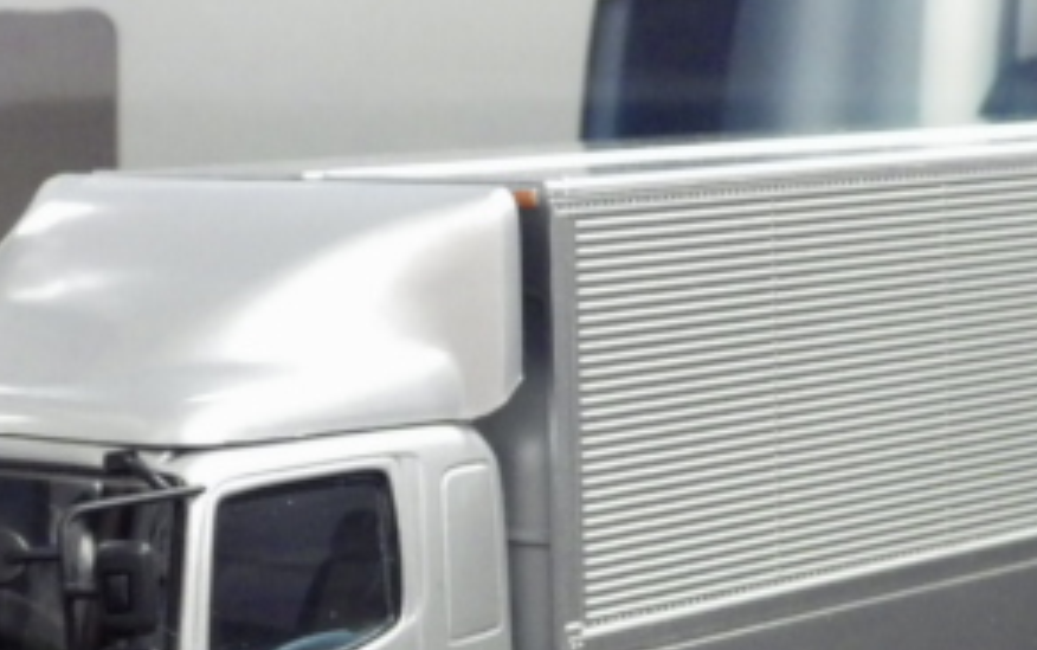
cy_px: 622
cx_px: 650
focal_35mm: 137
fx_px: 3875
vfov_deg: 9.5
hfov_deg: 15.2
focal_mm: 10.7
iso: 800
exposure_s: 1/25
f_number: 4
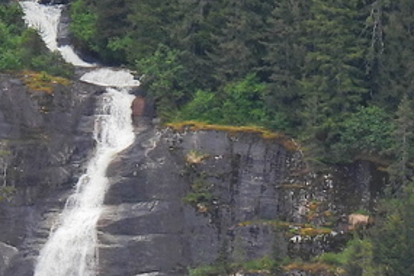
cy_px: 243
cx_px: -51
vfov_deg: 1.6
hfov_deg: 2.4
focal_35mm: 864
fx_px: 9935
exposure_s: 1/200
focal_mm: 33
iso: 100
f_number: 4.5
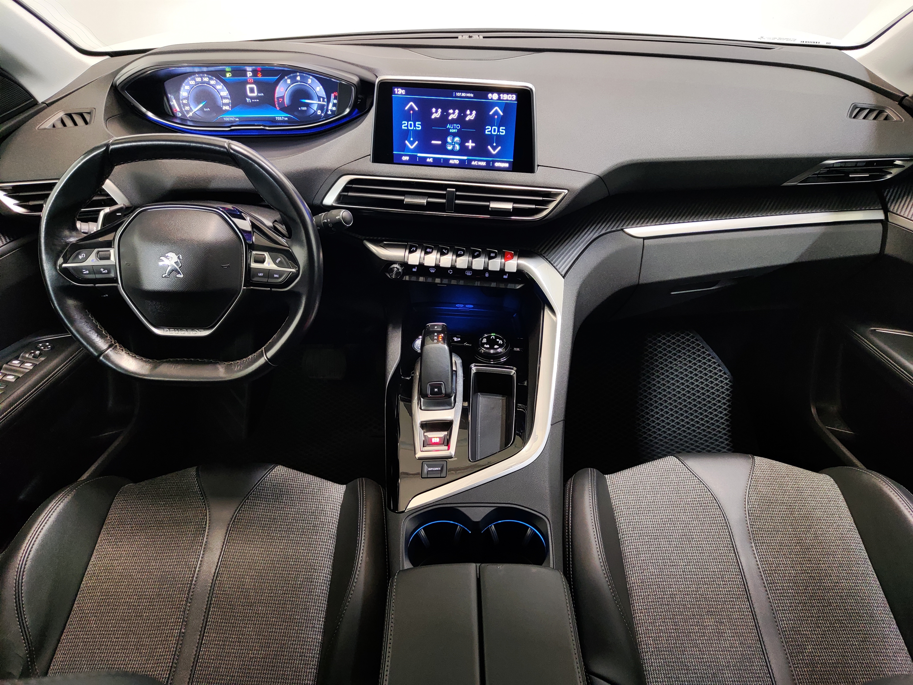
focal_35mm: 24
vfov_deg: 56.8
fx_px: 633
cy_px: 342
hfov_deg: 71.6
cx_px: 456
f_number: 1.88
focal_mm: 5.59
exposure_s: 1/50
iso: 275
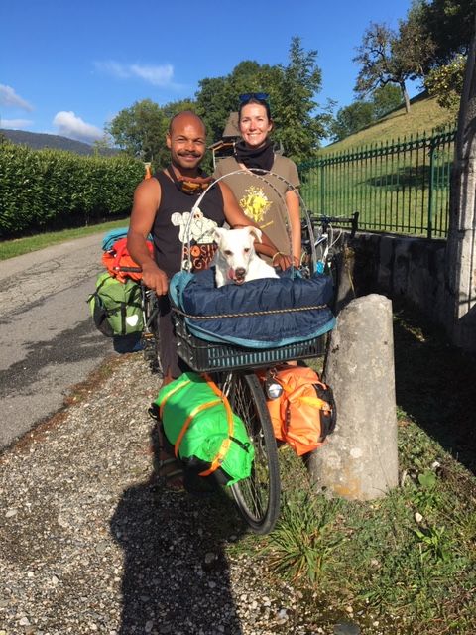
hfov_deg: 48.2
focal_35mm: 29
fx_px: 532
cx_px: 238
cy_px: 318
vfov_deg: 61.7
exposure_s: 1/1479
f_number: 2.2
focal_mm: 4.15
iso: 25
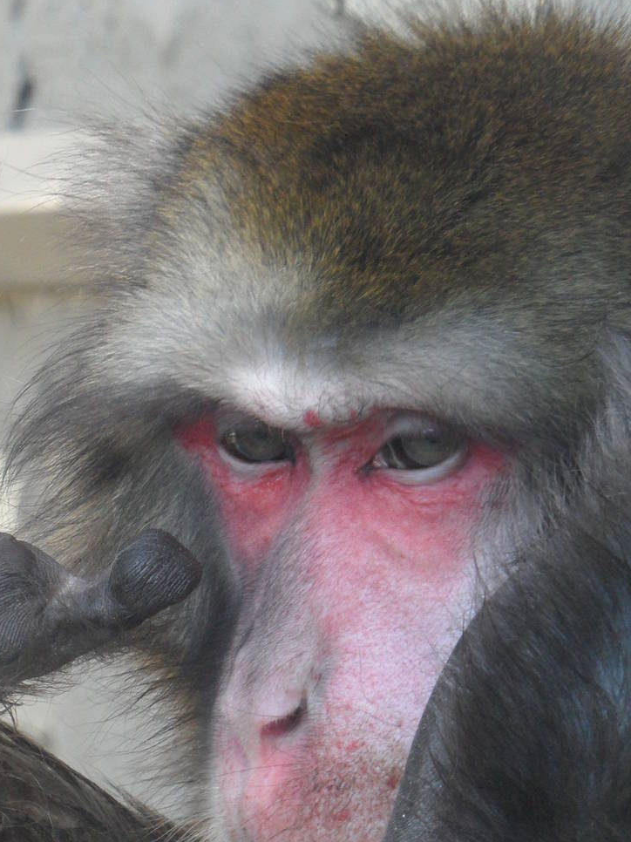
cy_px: 550
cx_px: 143
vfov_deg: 5.7
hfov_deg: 4.3
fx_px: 8462
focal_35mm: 348
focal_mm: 34.8
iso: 200
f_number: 4.6
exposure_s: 1/90
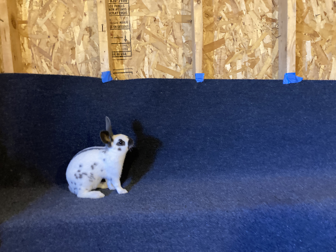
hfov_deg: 63.4
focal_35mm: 28
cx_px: 168
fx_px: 272
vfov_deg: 49.7
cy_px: 126
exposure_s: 1/24
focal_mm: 3.99
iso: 640
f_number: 1.8
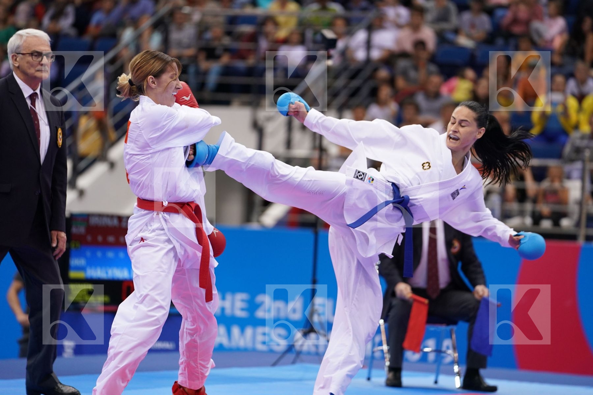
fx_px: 3261
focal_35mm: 198
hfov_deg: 10.4
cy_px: 198
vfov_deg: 6.9
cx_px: 296
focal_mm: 198
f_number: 2.8
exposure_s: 1/1000
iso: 1600
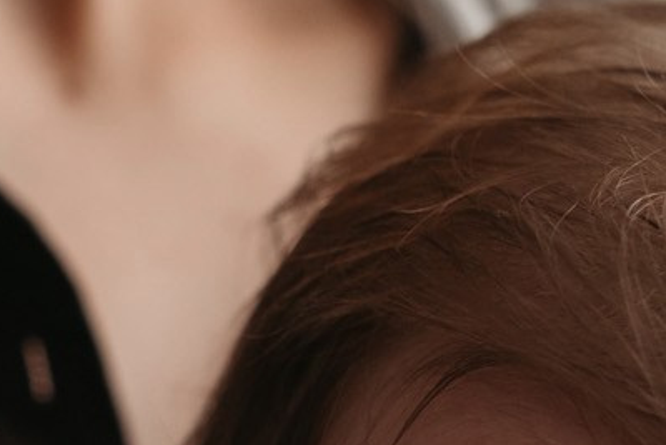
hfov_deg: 11.5
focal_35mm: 179
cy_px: 1041
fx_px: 3313
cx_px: 495
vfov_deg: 7.2
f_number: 2.8
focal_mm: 35
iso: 400
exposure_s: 1/100
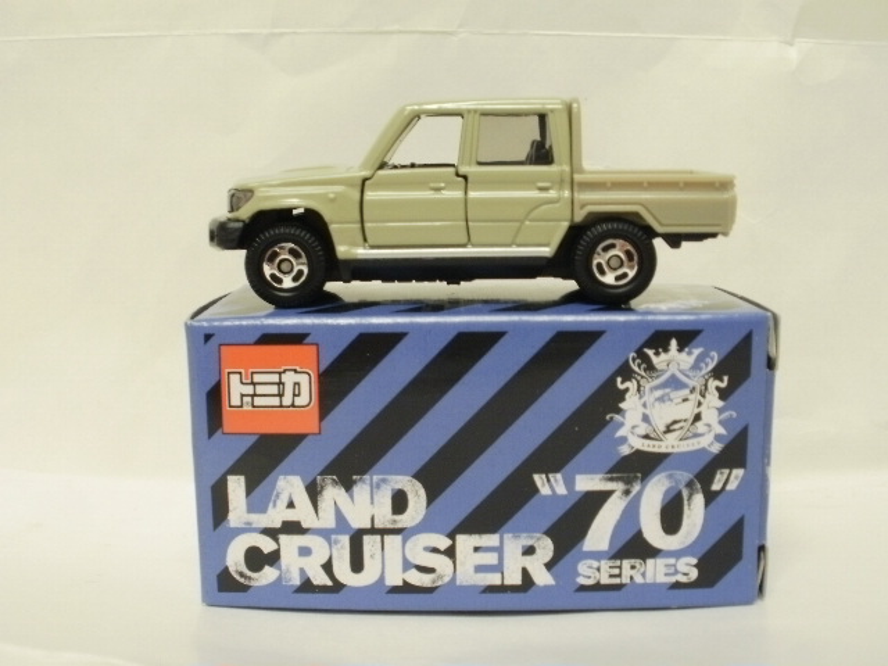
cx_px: 444
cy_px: 333
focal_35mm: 44
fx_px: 1129
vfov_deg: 32.9
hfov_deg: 42.9
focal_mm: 7.7
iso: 125
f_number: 4
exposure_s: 1/6
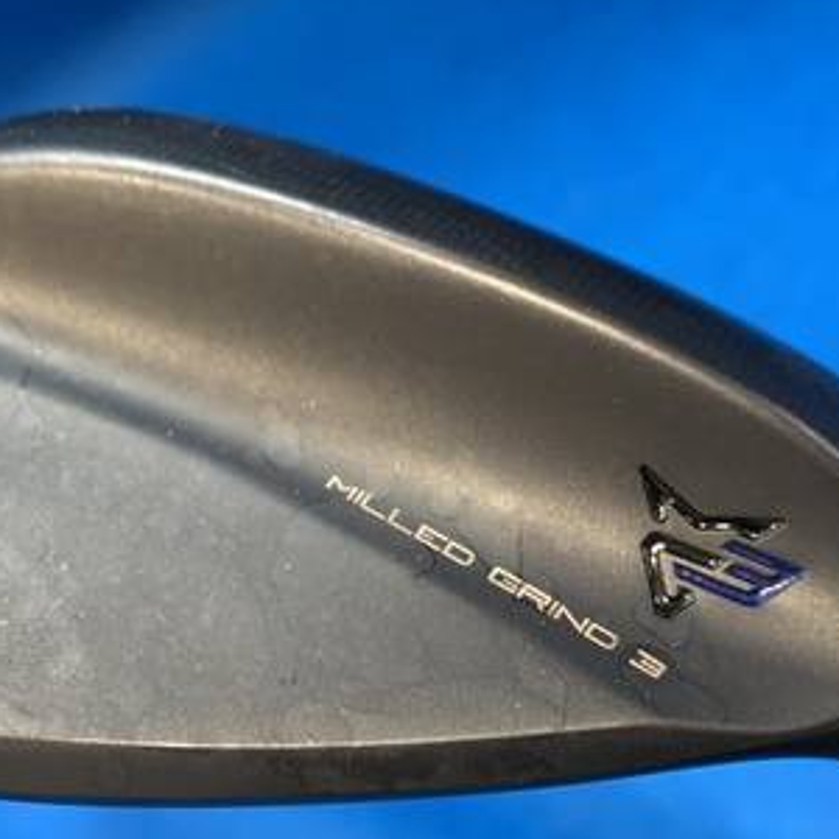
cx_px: 344
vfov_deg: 34.4
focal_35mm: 49
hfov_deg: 34.6
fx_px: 1344
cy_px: 551
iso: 125
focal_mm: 4.25
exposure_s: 1/60
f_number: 1.8
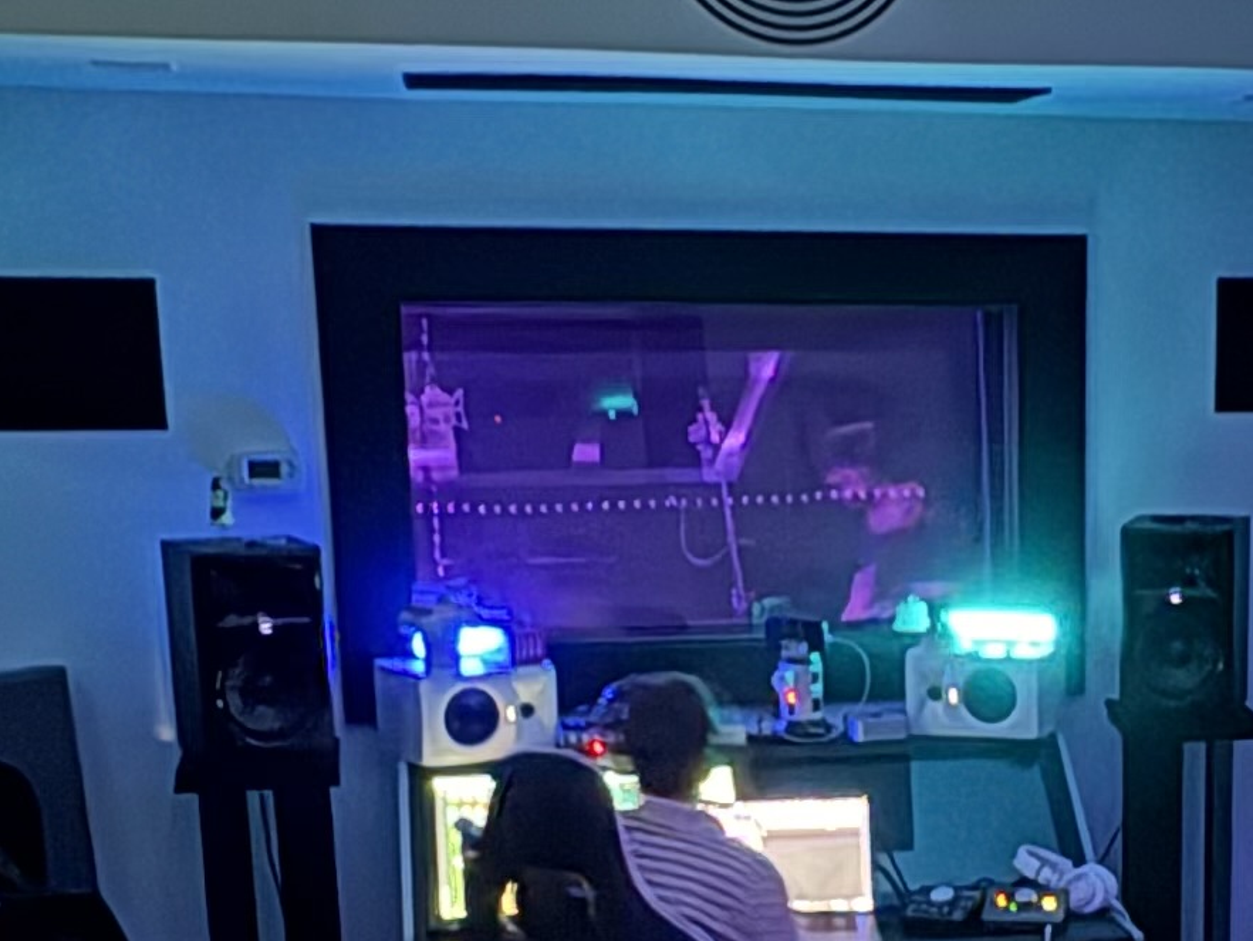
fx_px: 2317
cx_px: 1040
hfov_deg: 29.4
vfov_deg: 22.2
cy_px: 910
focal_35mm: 64
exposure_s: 1/4
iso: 2500
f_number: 2.2
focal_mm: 2.22
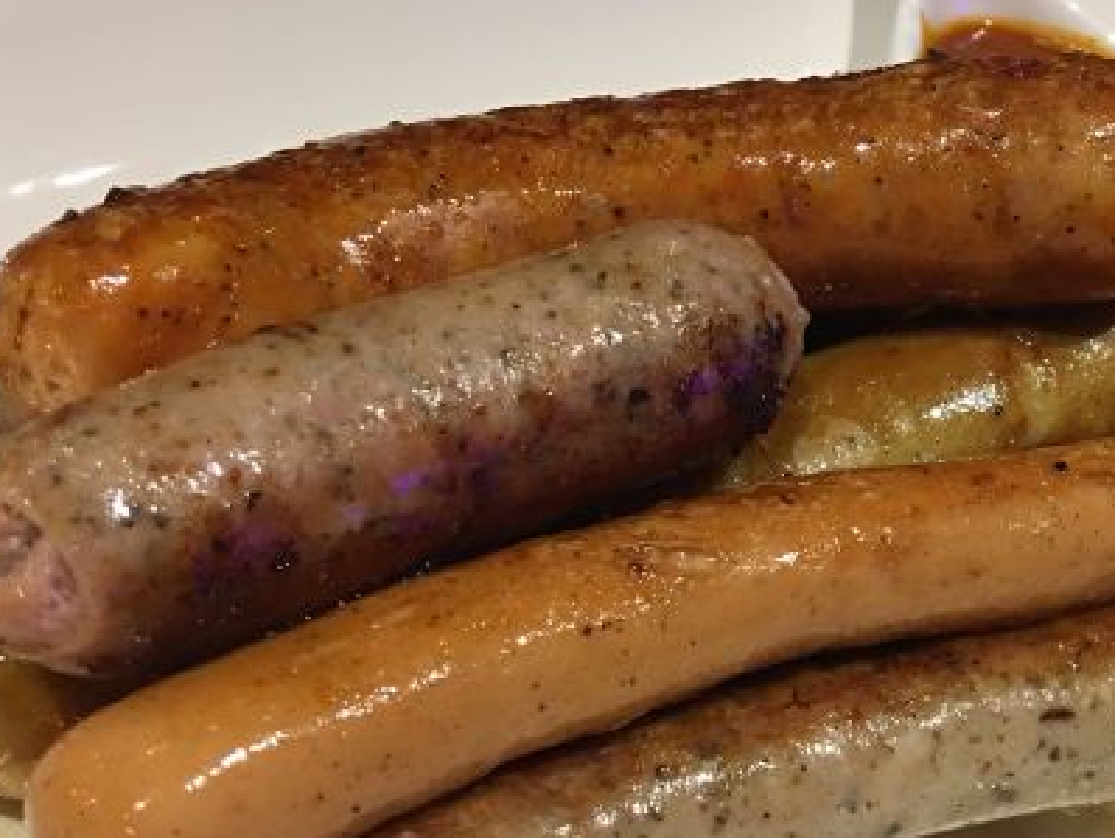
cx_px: 896
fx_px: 1644
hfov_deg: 36.2
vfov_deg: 28.5
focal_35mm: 51
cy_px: 526
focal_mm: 4.15
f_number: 2.2
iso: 100
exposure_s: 1/17
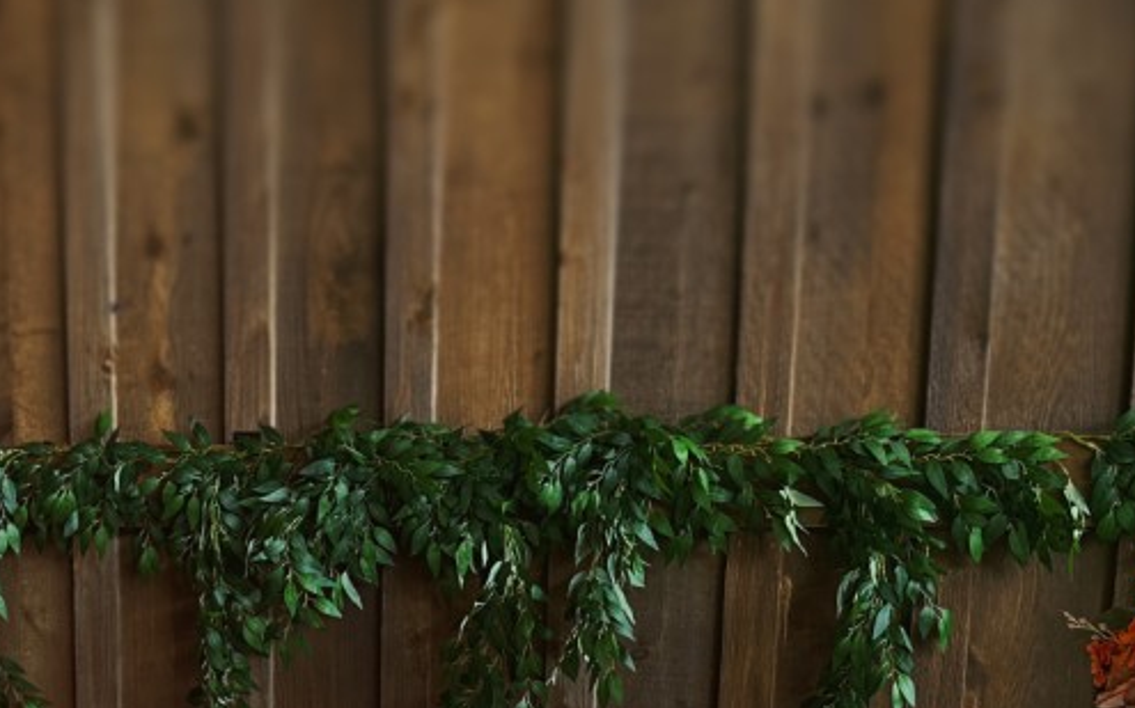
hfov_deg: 27.5
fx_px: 2288
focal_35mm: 74
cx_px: 284
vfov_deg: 16.1
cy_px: 1077
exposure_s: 1/120
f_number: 1.78
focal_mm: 6.76
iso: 100
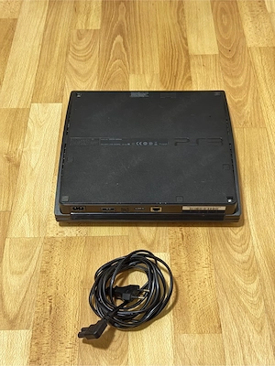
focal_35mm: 48
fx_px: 508
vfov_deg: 39.7
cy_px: 183
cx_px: 138
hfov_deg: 30.3
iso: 1250
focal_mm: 6.76
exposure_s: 1/9
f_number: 1.78
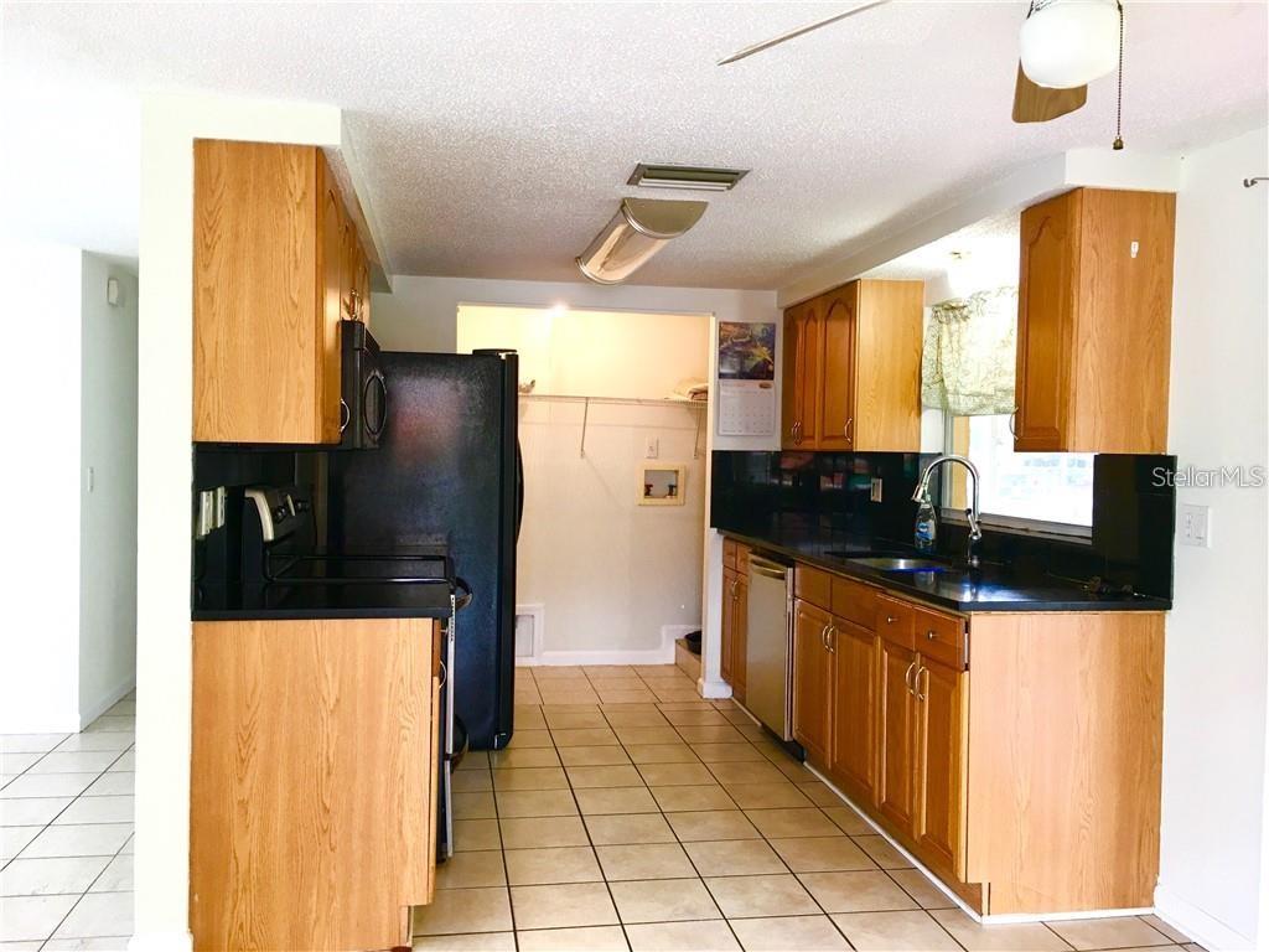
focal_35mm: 29
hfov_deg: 61.7
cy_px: 476
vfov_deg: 48.2
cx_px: 634
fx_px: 1063
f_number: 2.2
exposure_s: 1/15
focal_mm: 4.15
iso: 25
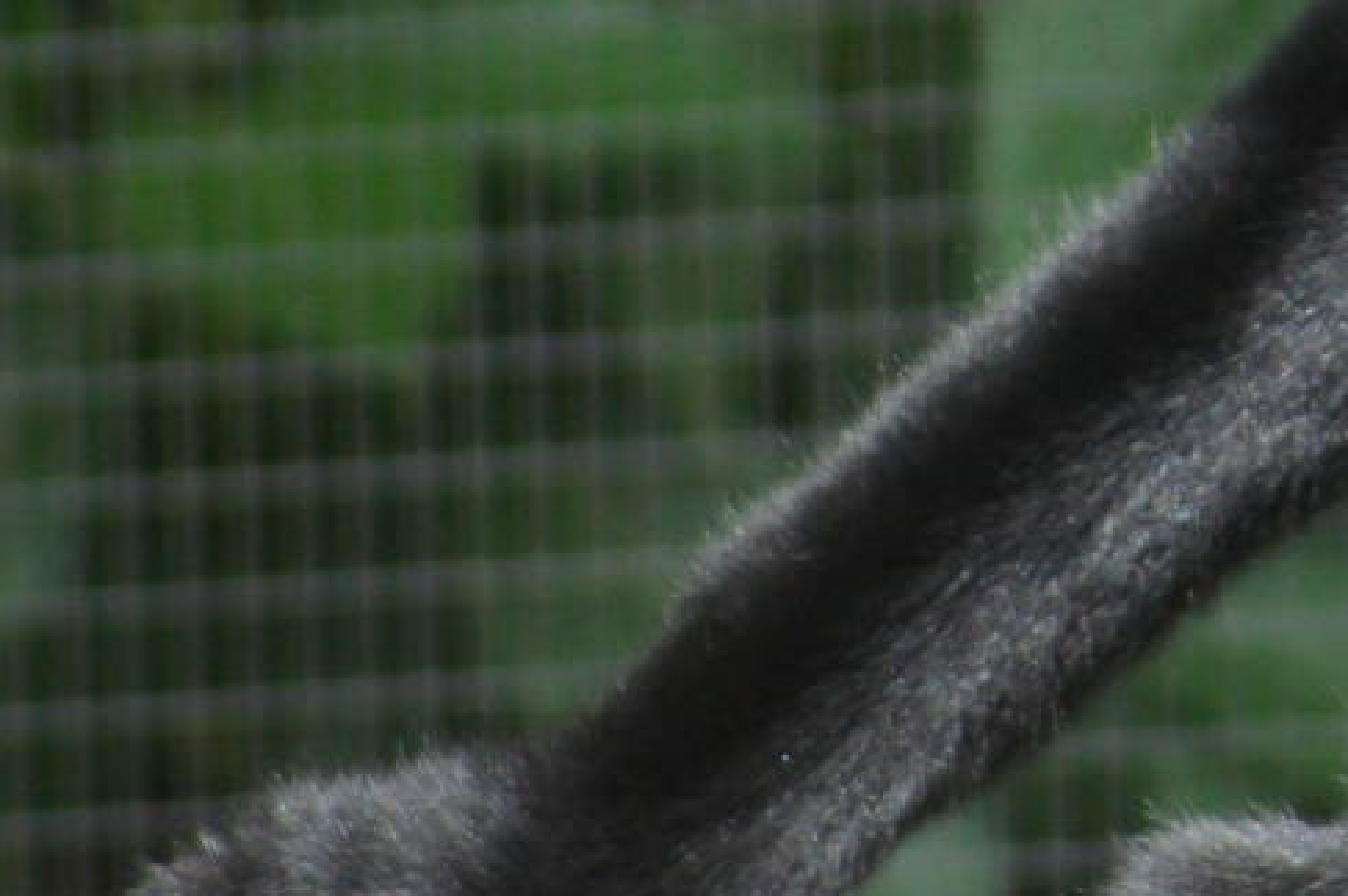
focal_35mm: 1133
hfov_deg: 1.8
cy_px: -209
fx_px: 42394
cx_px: 2212
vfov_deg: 1.2
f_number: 5.6
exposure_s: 1/400
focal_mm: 230
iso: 800
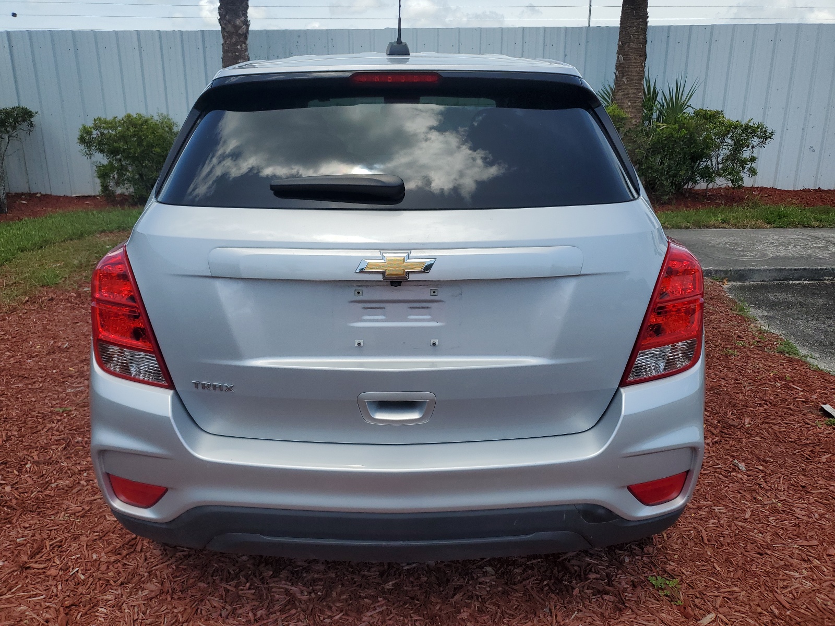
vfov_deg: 53.1
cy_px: 313
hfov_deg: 67.3
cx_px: 418
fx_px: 627
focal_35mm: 26
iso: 50
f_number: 1.5
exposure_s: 1/3333
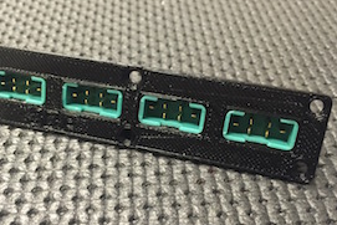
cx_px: 138
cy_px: 135
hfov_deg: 49.3
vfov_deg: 34.1
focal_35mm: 39
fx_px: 365
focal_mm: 4.15
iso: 250
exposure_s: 1/17
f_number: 2.2
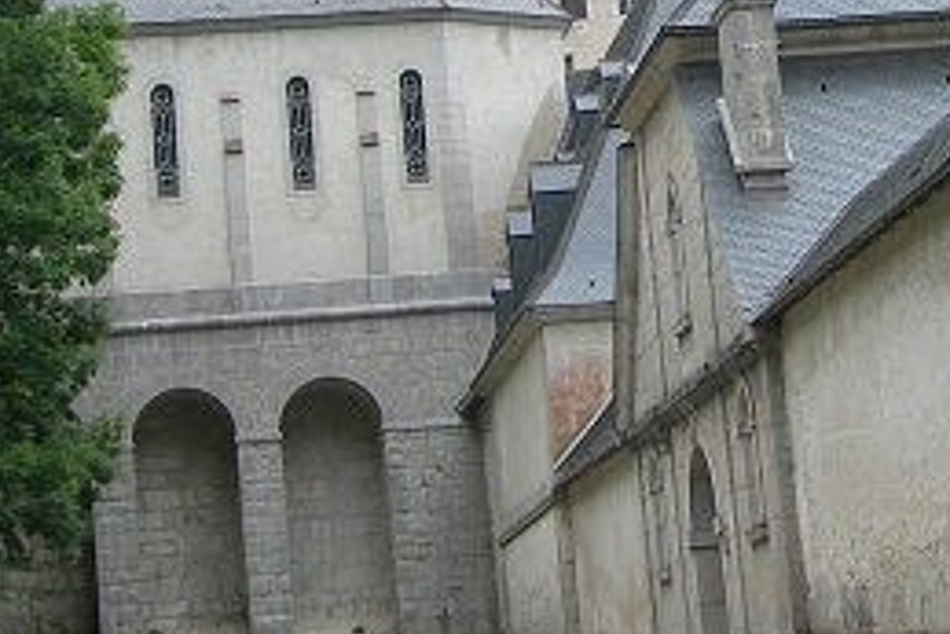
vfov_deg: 11.5
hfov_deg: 17.3
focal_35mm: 117
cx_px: 785
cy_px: -110
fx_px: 3089
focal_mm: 7.8
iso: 50
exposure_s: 1/169
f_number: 4.8
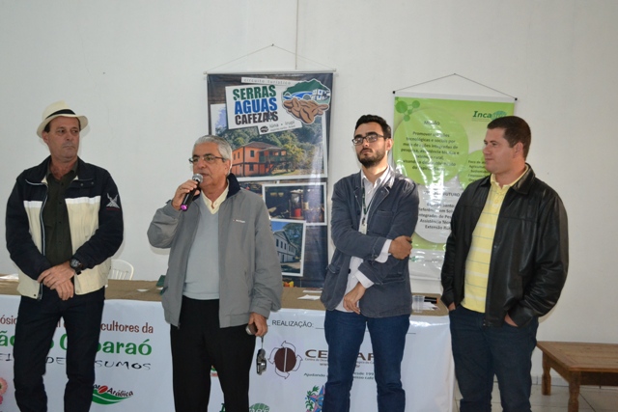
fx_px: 721
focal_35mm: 42
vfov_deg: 31.9
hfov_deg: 46.4
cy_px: 206
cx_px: 309
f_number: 4.5
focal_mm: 28
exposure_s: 1/60
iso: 2200
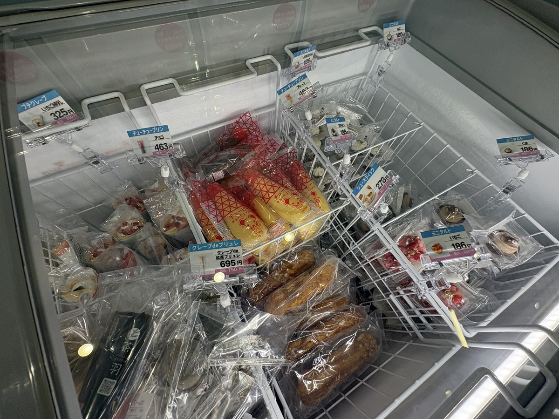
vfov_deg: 85.7
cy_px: 210
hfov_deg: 102.1
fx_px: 226
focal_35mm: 14
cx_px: 280
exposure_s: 1/105
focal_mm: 2.22
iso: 80
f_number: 2.2
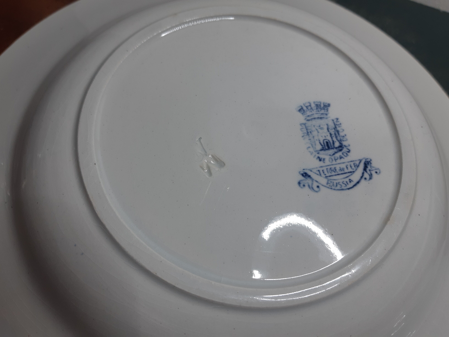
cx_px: 224
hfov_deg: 67.3
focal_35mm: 26
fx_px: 337
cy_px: 168
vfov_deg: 53.1
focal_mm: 3.93
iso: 40
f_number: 1.7
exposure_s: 1/102
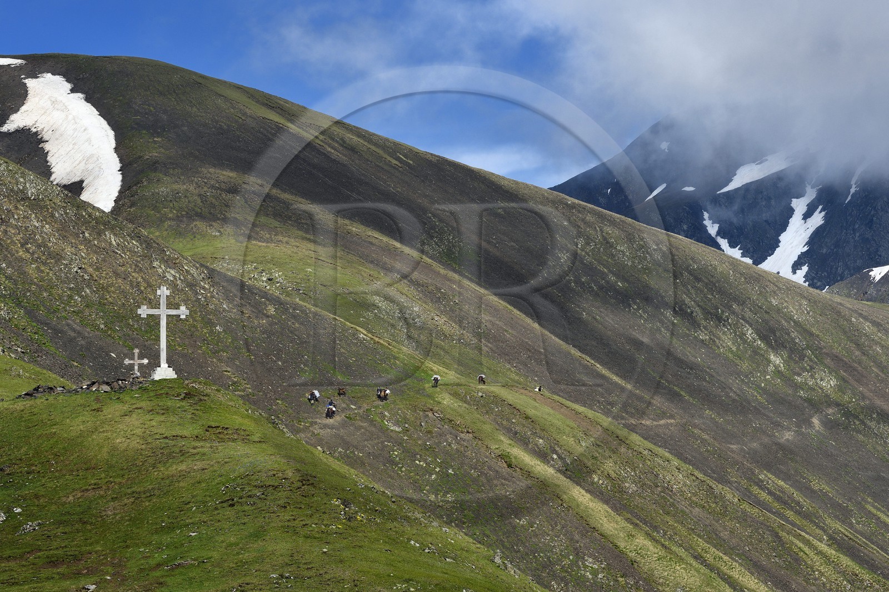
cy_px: 296
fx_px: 2715
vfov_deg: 12.4
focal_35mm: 110
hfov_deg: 18.6
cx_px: 444
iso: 400
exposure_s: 1/500
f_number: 13
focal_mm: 110
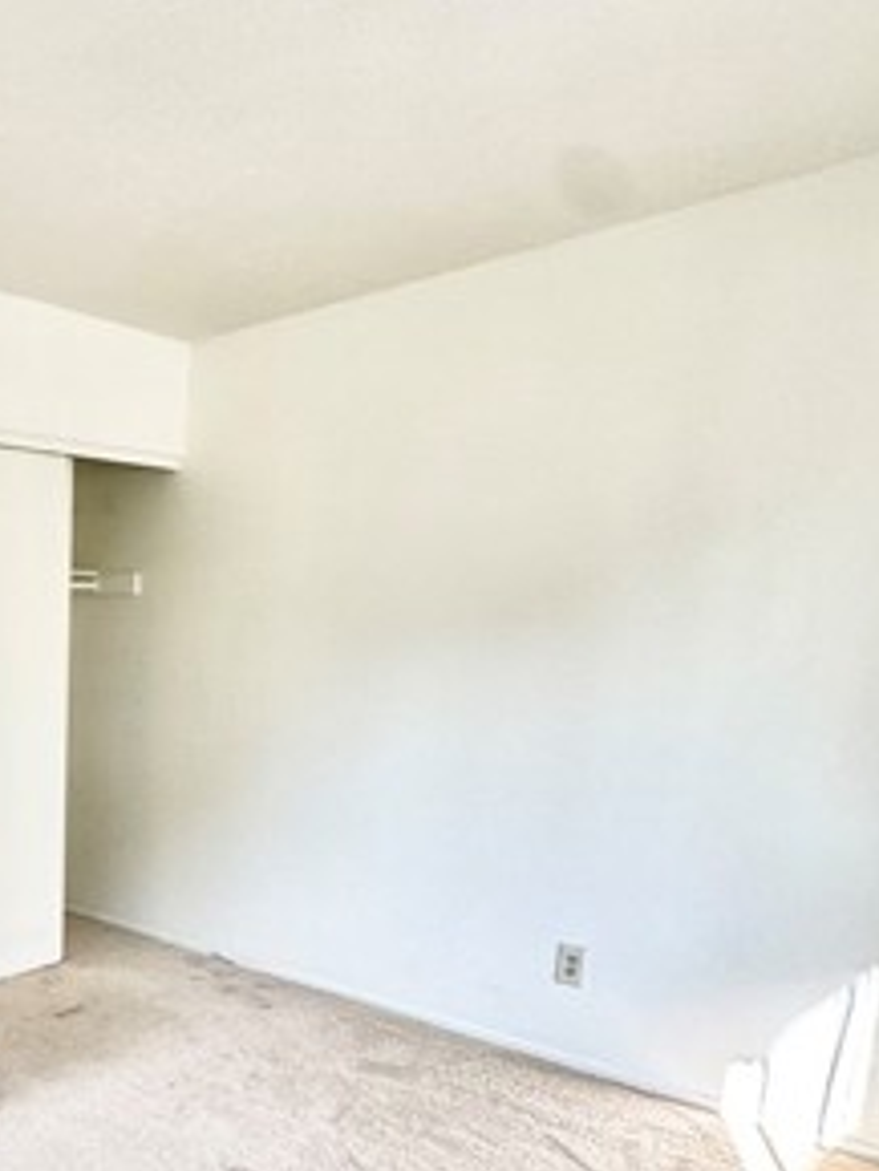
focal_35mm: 31
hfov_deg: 38.7
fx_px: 1049
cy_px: 855
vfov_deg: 55.9
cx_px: -53
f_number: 2.2
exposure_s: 1/99
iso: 160
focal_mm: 2.22
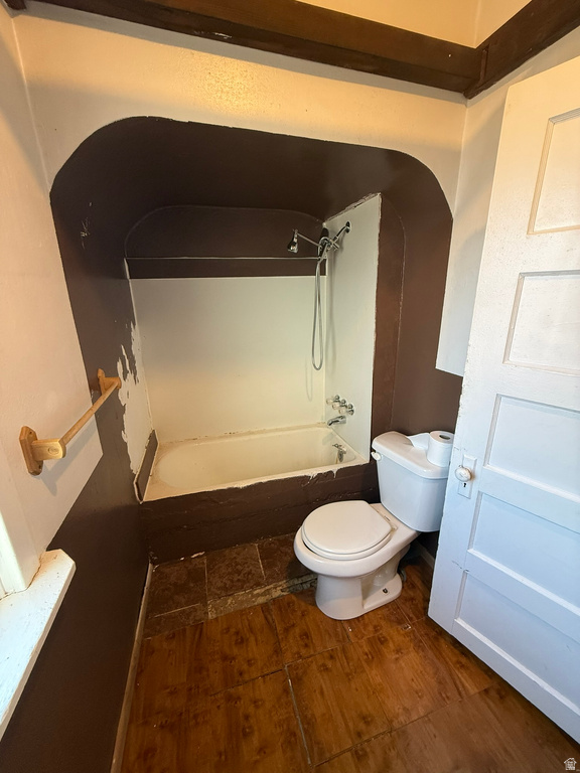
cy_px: 386
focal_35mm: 14
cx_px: 290
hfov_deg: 85.7
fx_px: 313
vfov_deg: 102.1
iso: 320
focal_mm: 2.22
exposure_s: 1/120
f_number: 2.2
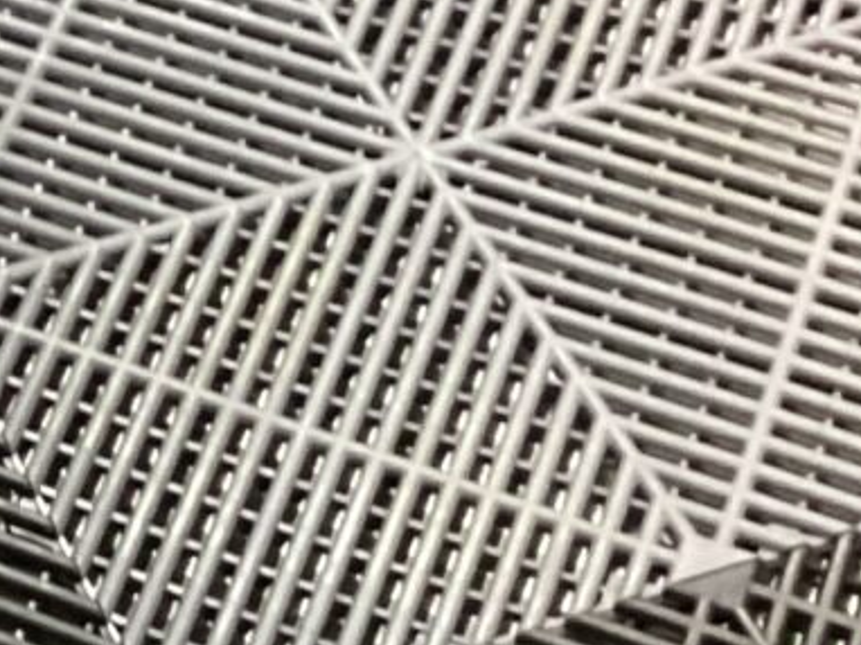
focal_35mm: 156
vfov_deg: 9.5
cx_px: -908
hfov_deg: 11.3
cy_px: 304
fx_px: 3878
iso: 320
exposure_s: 1/40
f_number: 2.4
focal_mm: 3.3
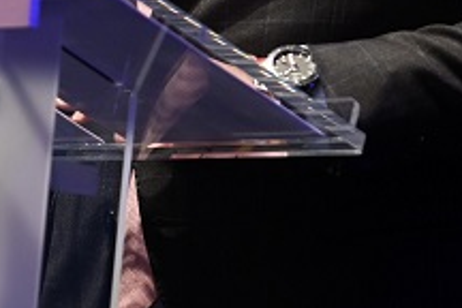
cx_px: 130
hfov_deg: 2.9
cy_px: -211
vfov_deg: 2.0
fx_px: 9034
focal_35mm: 704
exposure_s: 1/200
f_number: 2.8
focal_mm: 190
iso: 1000
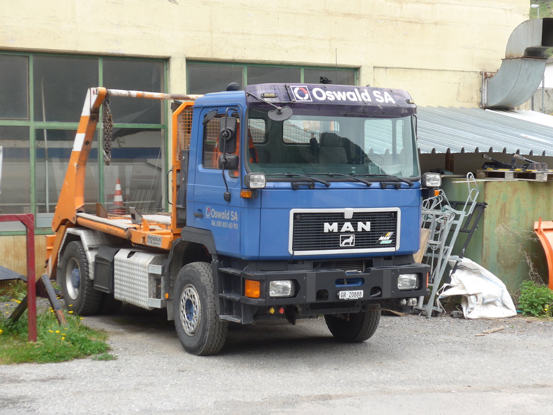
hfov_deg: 26.3
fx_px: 1182
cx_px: 276
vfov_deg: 19.9
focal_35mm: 74
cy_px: 208
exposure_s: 1/200
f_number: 4.2
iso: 80
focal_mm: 15
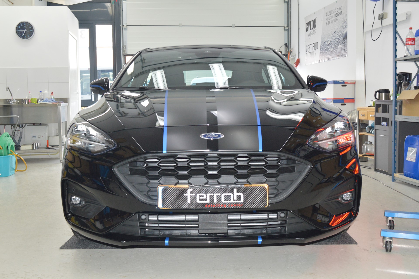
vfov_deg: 34.2
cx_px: 210
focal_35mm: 39
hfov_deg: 49.6
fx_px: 454
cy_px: 140
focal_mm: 26
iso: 800
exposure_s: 1/60
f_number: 8
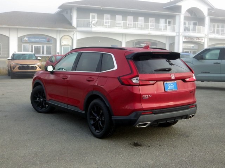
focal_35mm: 50
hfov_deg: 38.2
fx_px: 325
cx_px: 112
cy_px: 84
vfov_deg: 29.1
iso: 100
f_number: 3.8
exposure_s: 1/100
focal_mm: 9
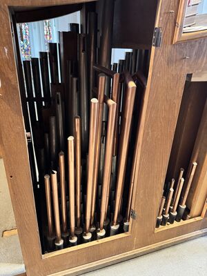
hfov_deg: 56.8
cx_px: 104
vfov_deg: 71.6
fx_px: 191
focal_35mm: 24
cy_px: 138
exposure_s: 1/33
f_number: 1.78
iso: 1000
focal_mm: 6.76
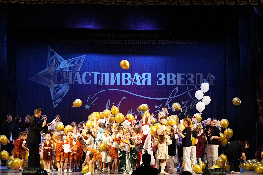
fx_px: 687
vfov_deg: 14.6
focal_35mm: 94
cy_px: 88
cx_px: 132
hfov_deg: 21.7
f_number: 2.8
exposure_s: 1/320
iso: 1600
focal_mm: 94
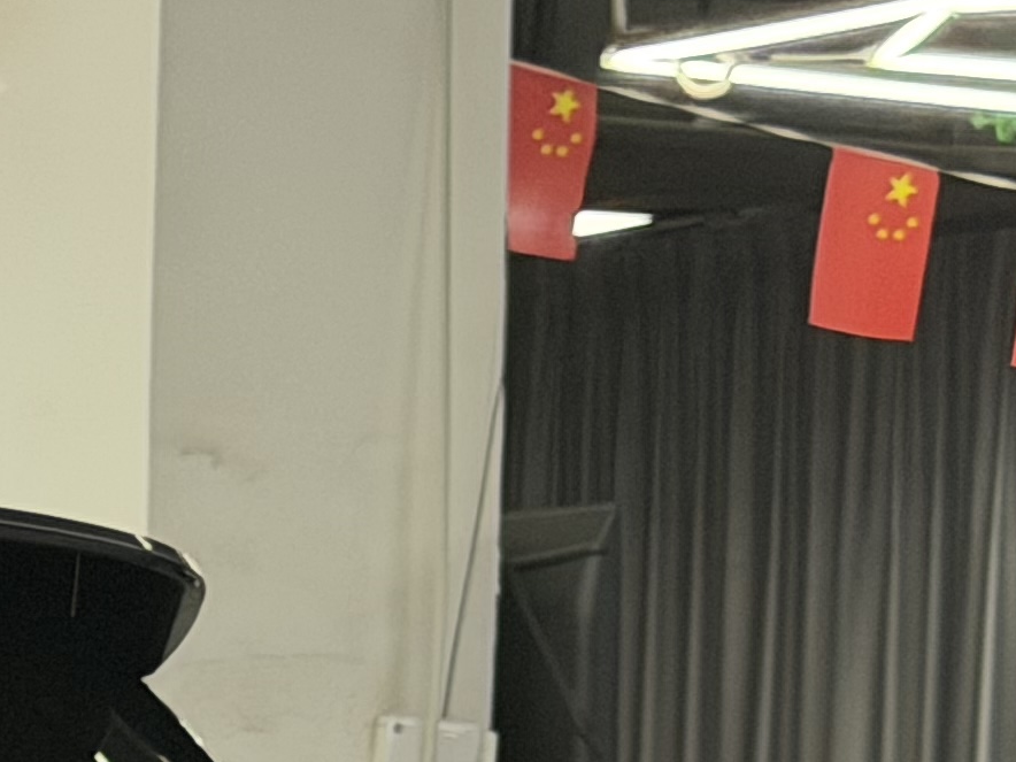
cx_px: -1178
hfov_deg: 8.5
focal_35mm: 219
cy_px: 1546
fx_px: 6428
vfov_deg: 6.6
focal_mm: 6.76
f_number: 1.78
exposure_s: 1/100
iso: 200
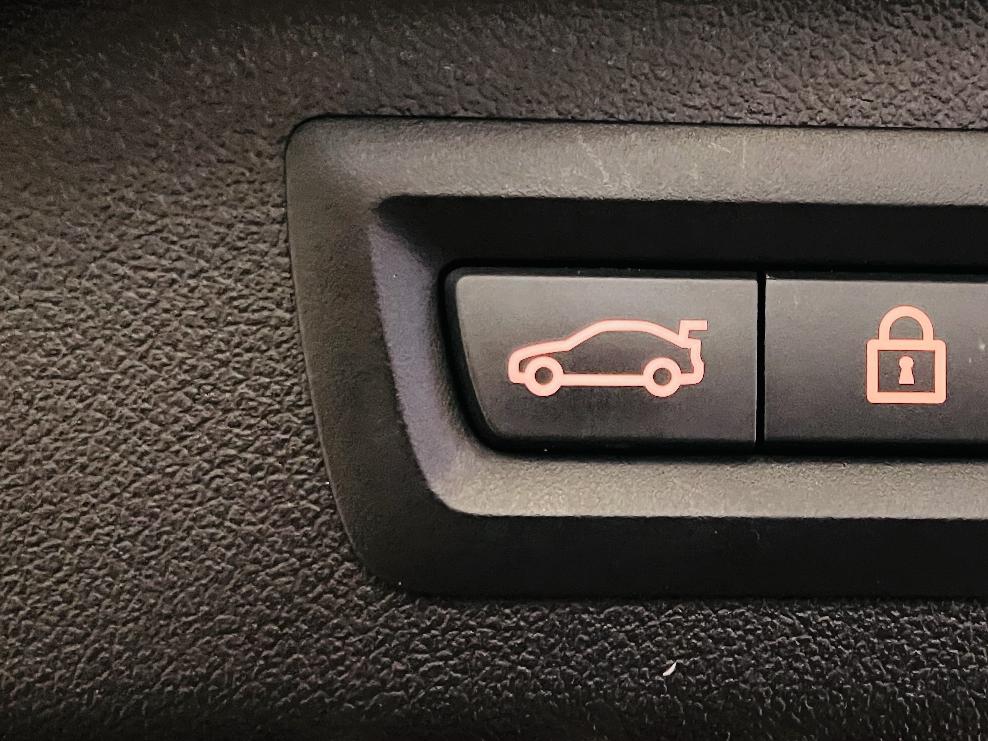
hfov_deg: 36.4
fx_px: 1456
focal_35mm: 51
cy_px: 258
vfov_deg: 28.4
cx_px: 766
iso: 1000
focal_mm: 5.1
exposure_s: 1/30
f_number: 1.6
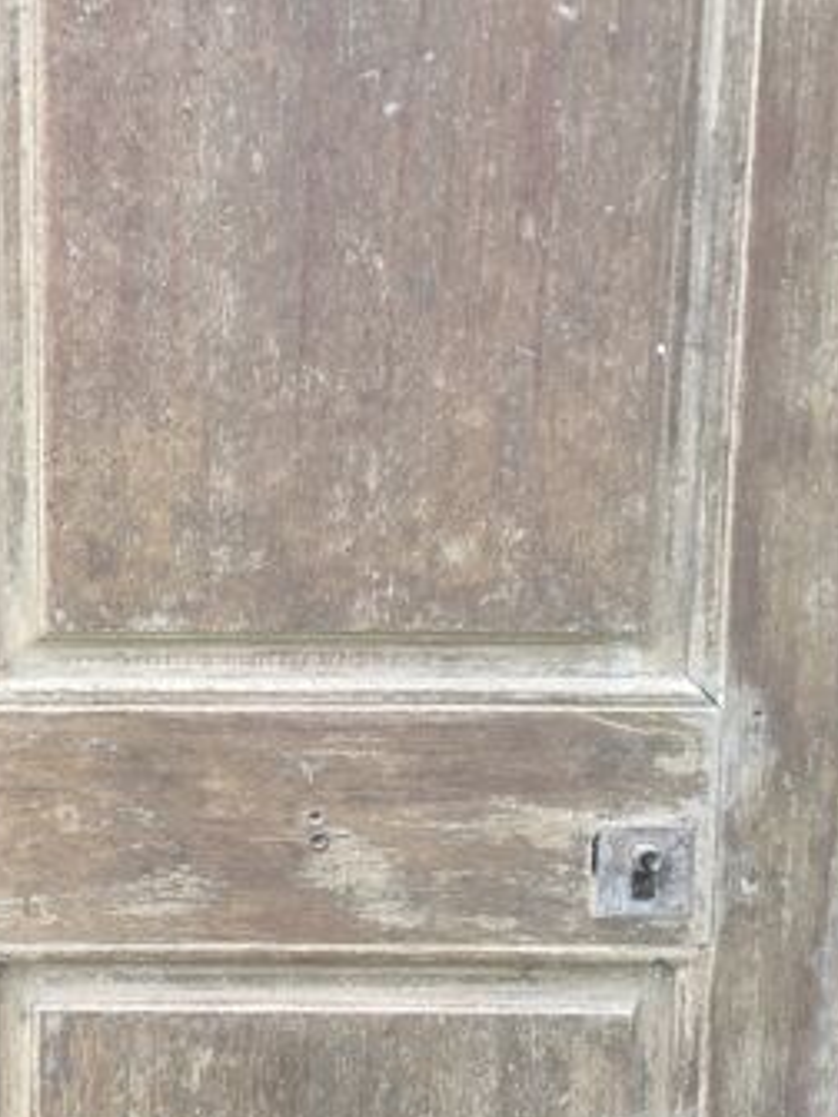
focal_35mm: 69
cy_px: 525
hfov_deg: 20.4
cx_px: -57
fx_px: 2227
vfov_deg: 28.2
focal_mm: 4.15
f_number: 2.2
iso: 25
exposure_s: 1/183
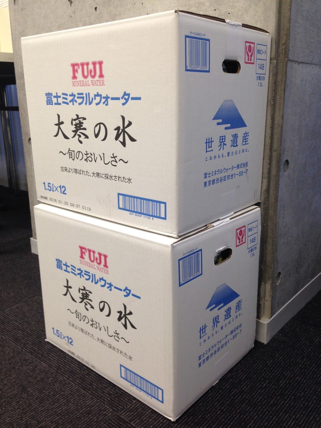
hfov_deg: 42.9
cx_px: 160
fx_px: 408
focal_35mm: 33
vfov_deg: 55.4
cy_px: 214
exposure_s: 1/30
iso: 50
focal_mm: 4.12
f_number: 2.4
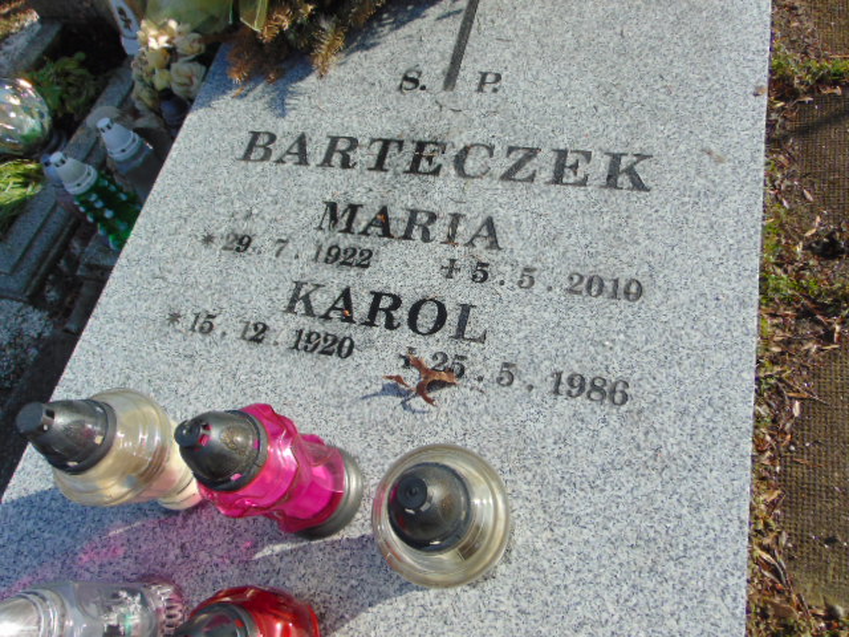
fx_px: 613
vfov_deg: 54.9
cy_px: 318
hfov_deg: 69.4
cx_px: 424
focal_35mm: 25
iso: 80
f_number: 7.7
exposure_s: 1/160
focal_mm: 4.5
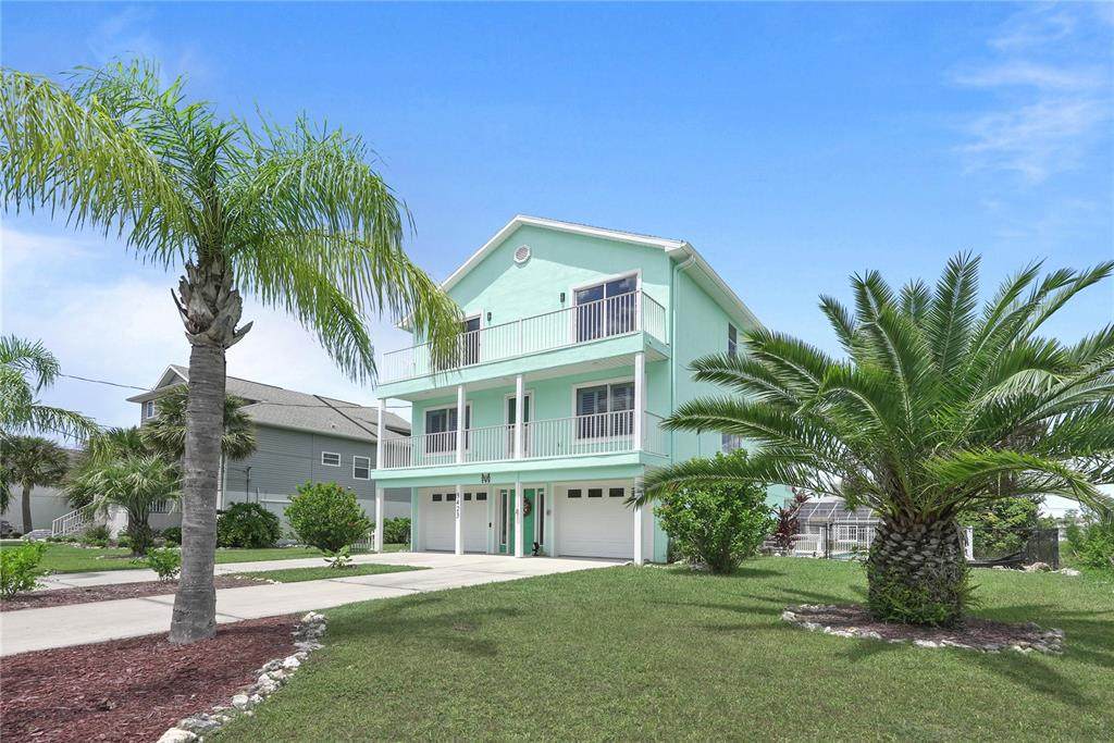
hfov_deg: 93.3
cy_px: 372
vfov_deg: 70.5
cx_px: 557
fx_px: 526
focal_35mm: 17
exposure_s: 1/125
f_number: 14
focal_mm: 17
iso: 160
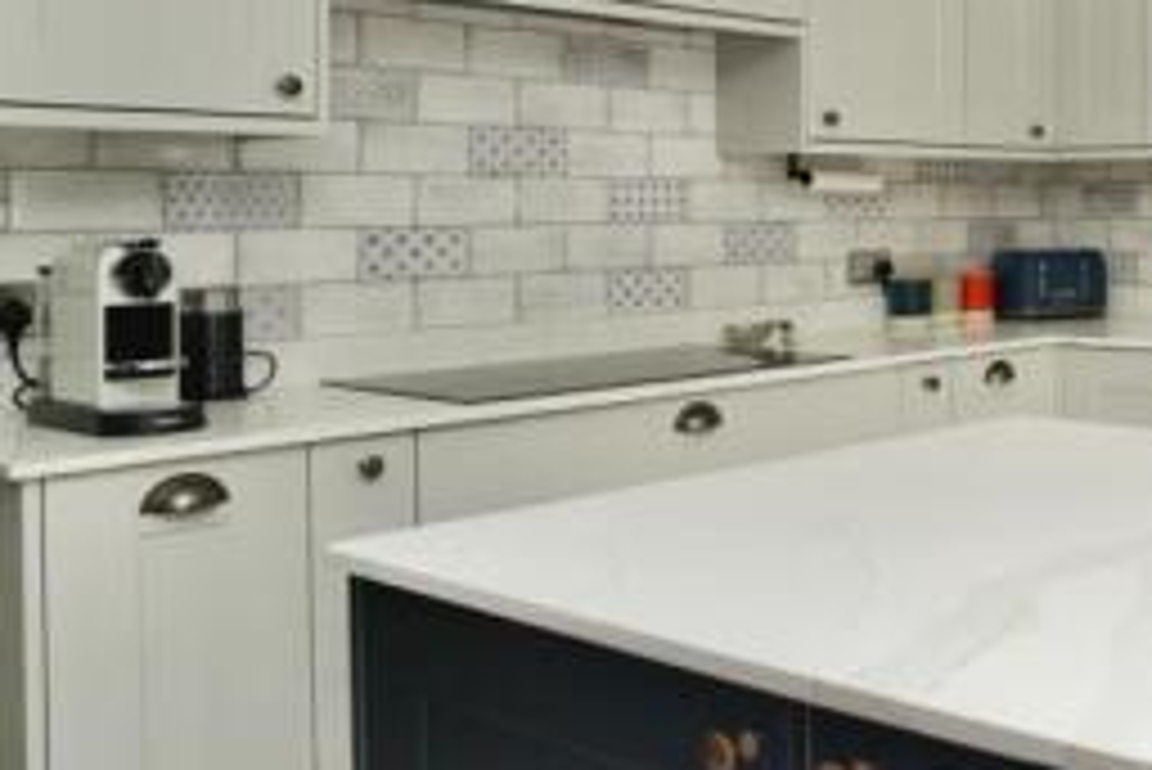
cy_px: 209
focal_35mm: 41
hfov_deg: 37.8
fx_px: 1313
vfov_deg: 32.2
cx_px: 1325
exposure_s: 1/160
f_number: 4
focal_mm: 16
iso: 200
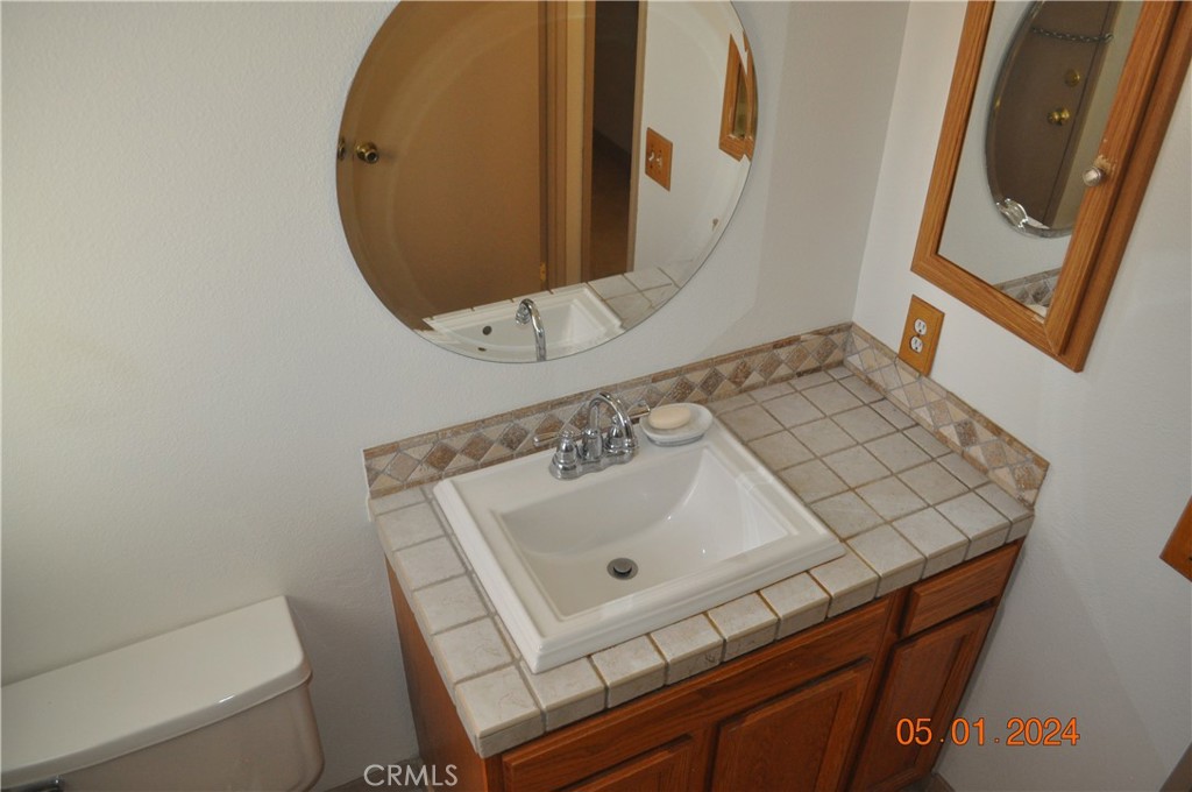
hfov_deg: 67.4
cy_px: 396
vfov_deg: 47.8
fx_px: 893
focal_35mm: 27
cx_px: 596
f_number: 3.5
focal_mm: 18
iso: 800
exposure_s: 1/60
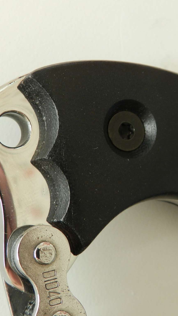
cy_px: 158
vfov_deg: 31.4
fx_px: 562
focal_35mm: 67
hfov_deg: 17.8
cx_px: 148
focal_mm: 8.1
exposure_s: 1/30
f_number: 4.2
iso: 180
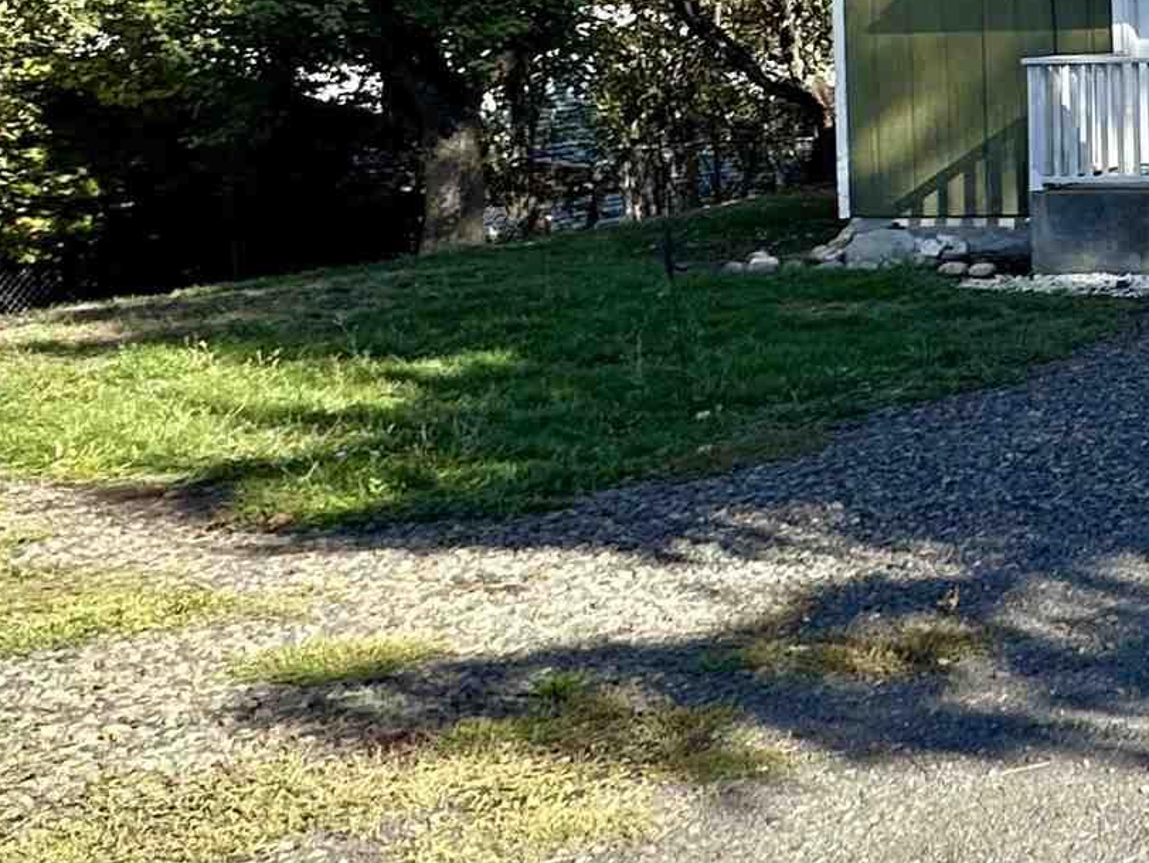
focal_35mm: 53
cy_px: 60
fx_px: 1760
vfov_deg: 26.5
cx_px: 1775
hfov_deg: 25.7
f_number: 2.2
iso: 40
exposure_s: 1/647
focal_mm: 2.22
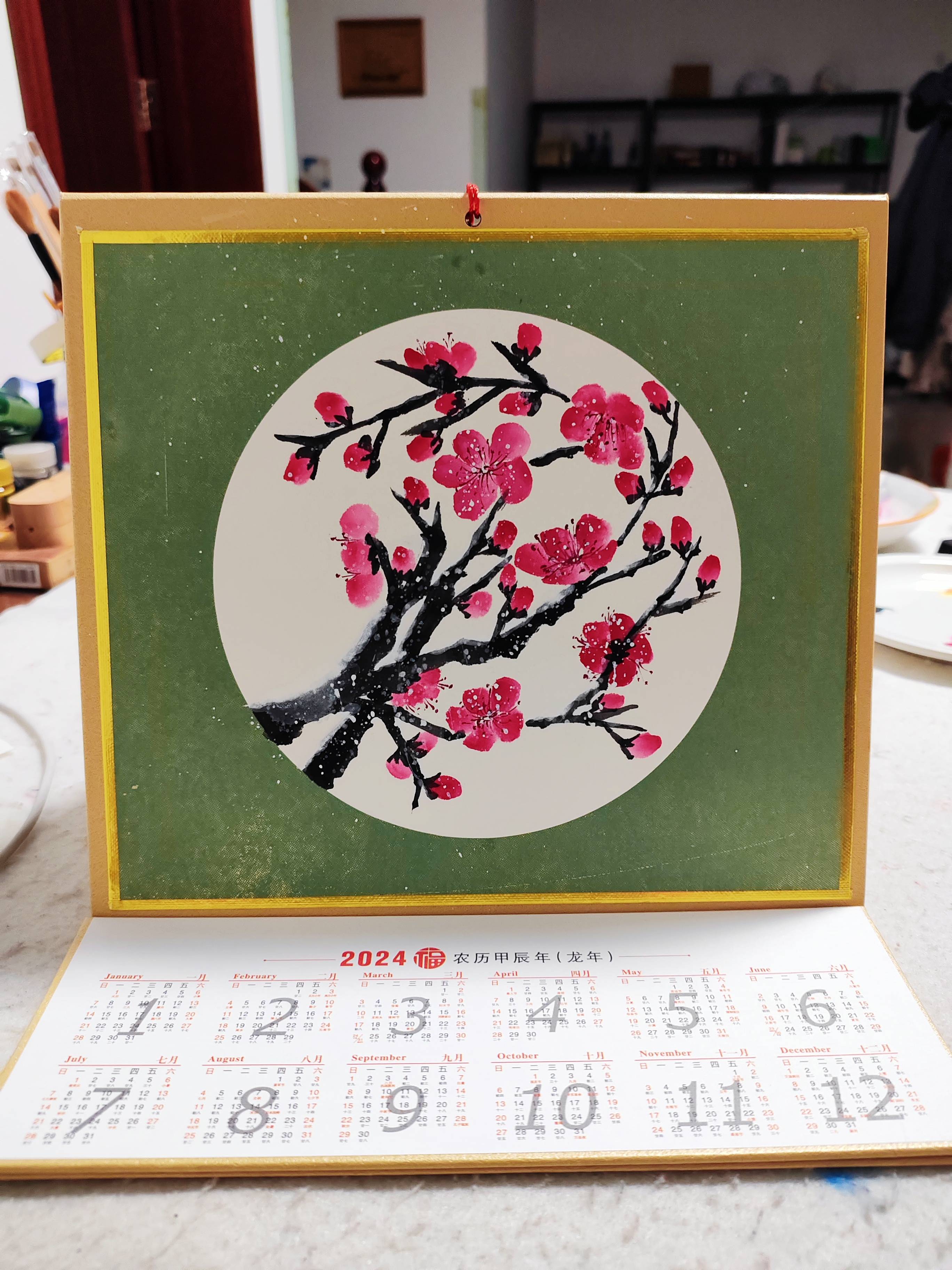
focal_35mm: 27
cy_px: 635
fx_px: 990
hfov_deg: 51.4
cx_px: 476
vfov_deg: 65.3
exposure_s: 1/50
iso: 1600
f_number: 1.8
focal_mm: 6.14
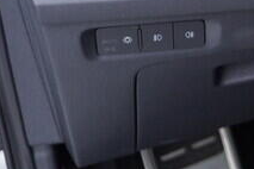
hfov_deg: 10.7
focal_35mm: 173
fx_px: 1221
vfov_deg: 7.8
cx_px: 527
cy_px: -68
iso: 250
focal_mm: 24
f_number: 2.8
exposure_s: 1/40
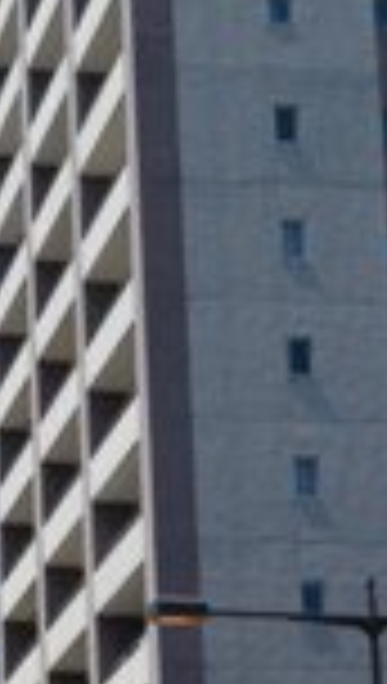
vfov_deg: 13.7
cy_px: 639
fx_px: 2815
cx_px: -261
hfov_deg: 7.7
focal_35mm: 155
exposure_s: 1/200
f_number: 11
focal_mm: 50
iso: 100
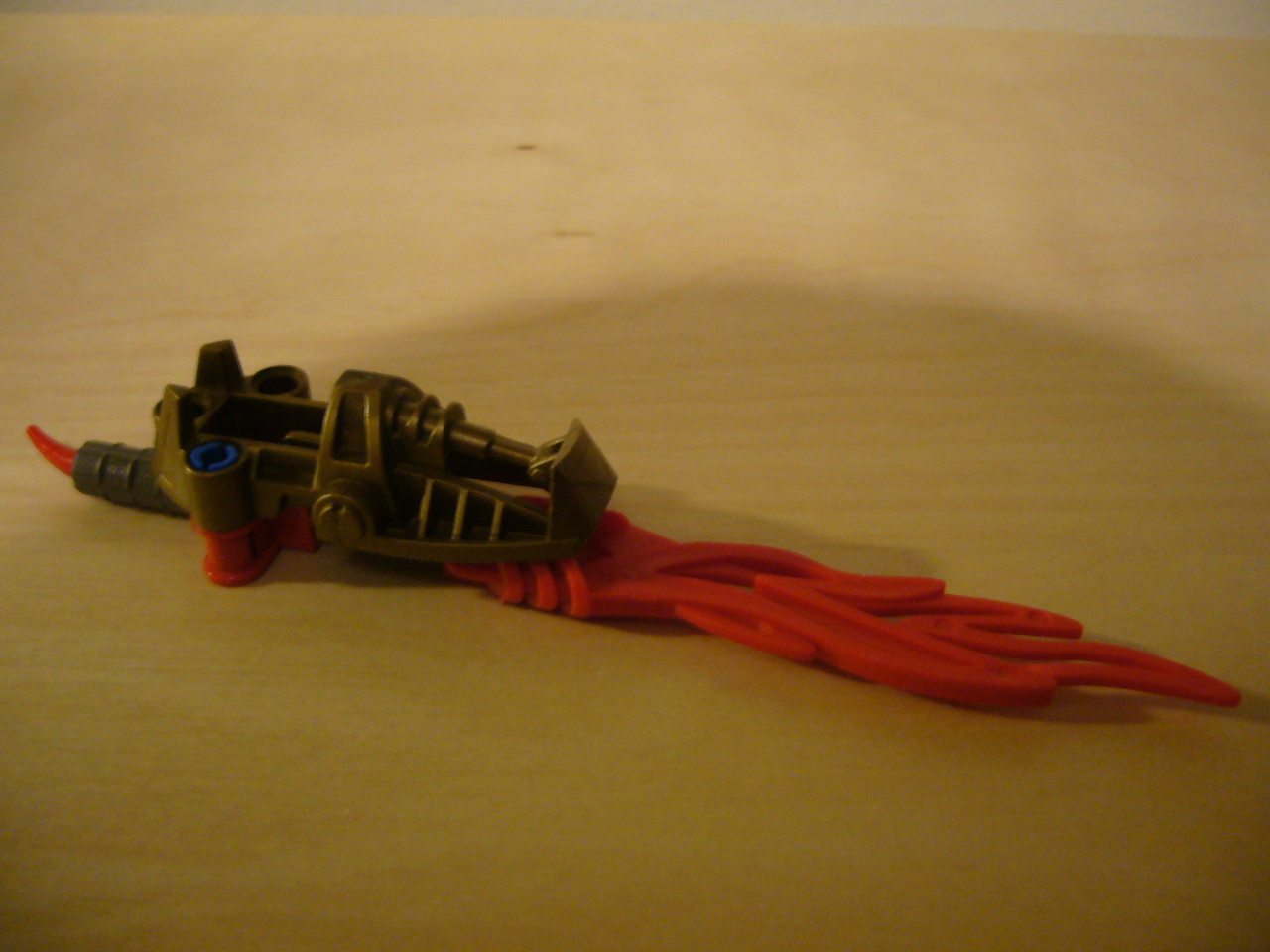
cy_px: 476
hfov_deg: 52.6
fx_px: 1284
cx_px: 635
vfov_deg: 40.7
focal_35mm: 35
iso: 200
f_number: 2.8
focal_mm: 5.8
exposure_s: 1/4
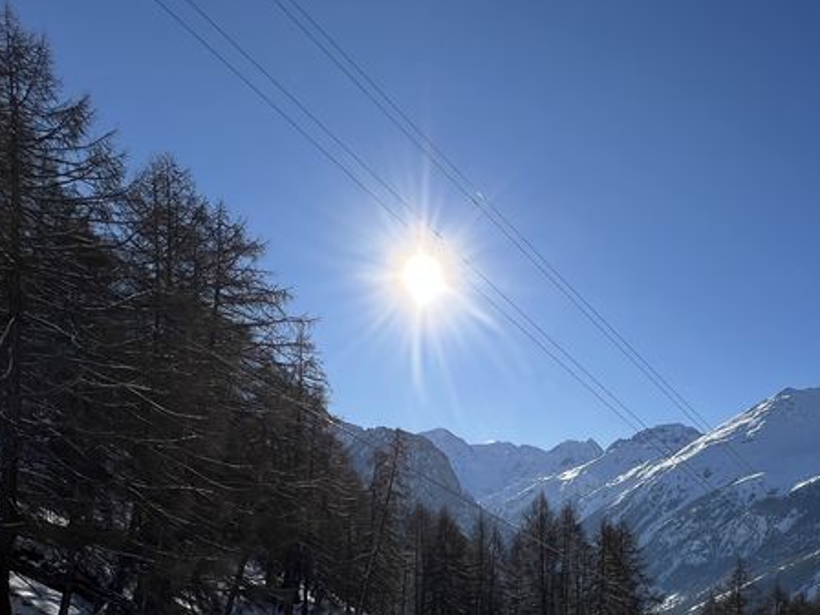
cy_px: 617
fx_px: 687
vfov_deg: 41.8
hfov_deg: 59.7
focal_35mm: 29
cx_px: 569
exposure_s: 1/3922
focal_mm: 1.57
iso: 32
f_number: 1.8
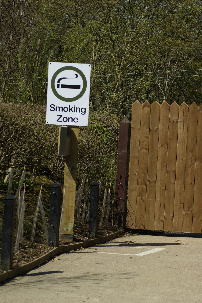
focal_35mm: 150
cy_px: 152
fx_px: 1264
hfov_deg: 9.1
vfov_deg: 13.7
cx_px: 101
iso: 100
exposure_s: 1/500
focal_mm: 100
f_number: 5.6
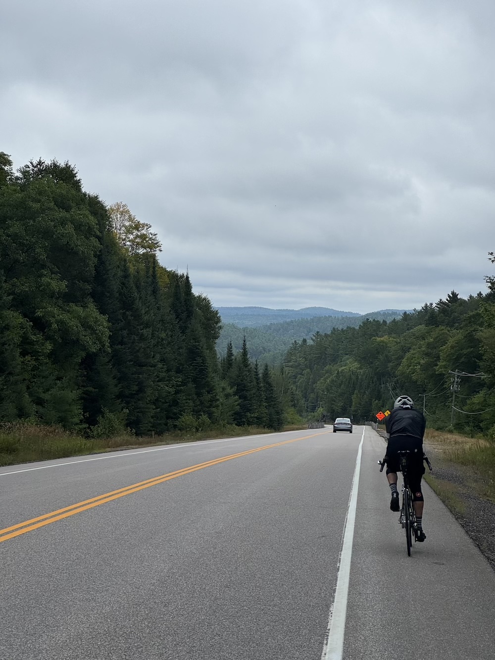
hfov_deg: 19.1
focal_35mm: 77
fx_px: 1468
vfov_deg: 25.3
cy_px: 330
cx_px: 248
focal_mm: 9
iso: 25
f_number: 2.8
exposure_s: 1/426
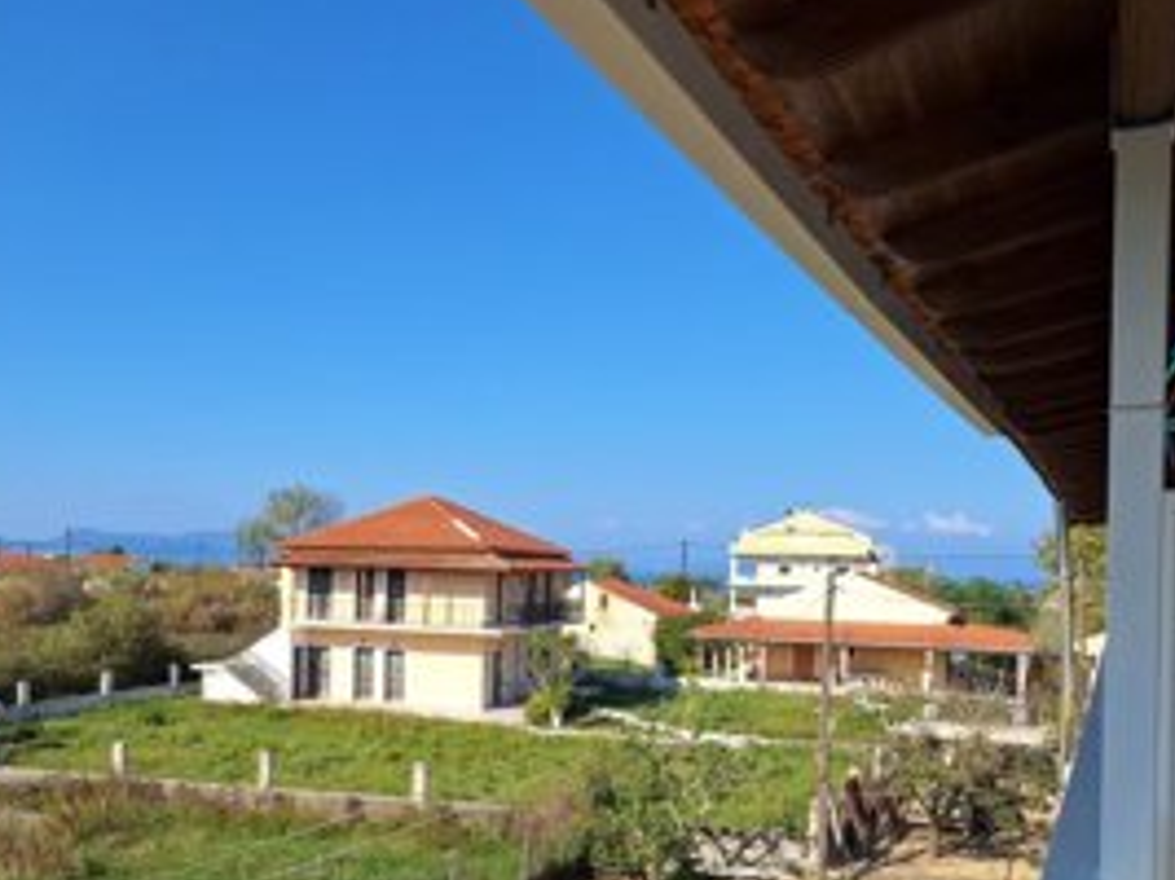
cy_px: 568
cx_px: 449
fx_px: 1052
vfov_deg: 44.9
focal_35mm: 31
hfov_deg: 57.7
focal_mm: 5.54
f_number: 1.8
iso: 40
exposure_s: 1/2695
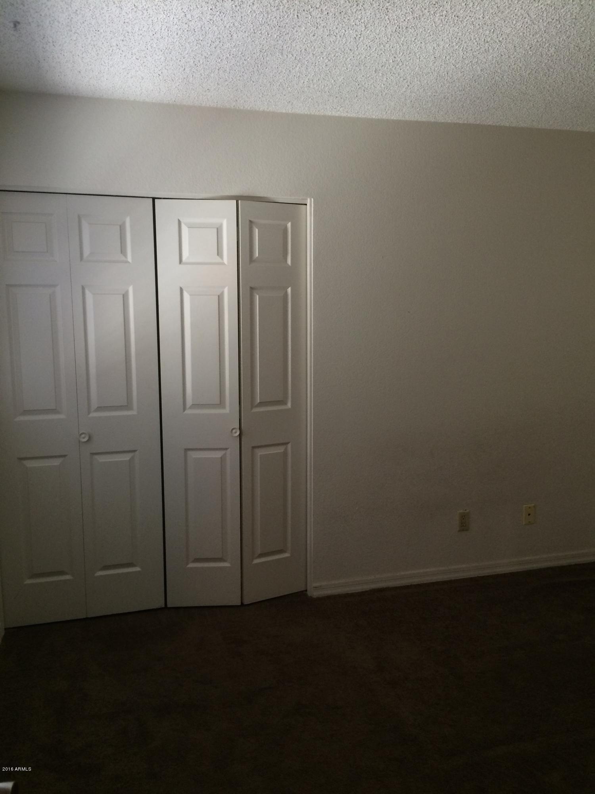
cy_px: 397
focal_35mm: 29
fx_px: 665
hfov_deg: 48.2
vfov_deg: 61.7
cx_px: 298
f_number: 2.2
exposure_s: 1/30
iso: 125
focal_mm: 4.15
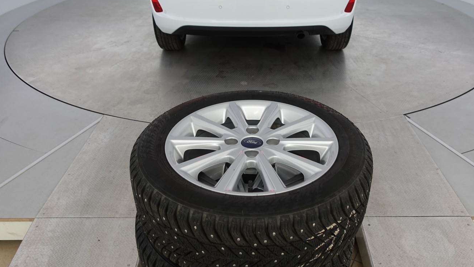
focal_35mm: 31
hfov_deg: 62.5
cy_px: 126
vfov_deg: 37.8
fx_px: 390
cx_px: 262
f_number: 2.5
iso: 125
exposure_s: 1/30
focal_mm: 9.4
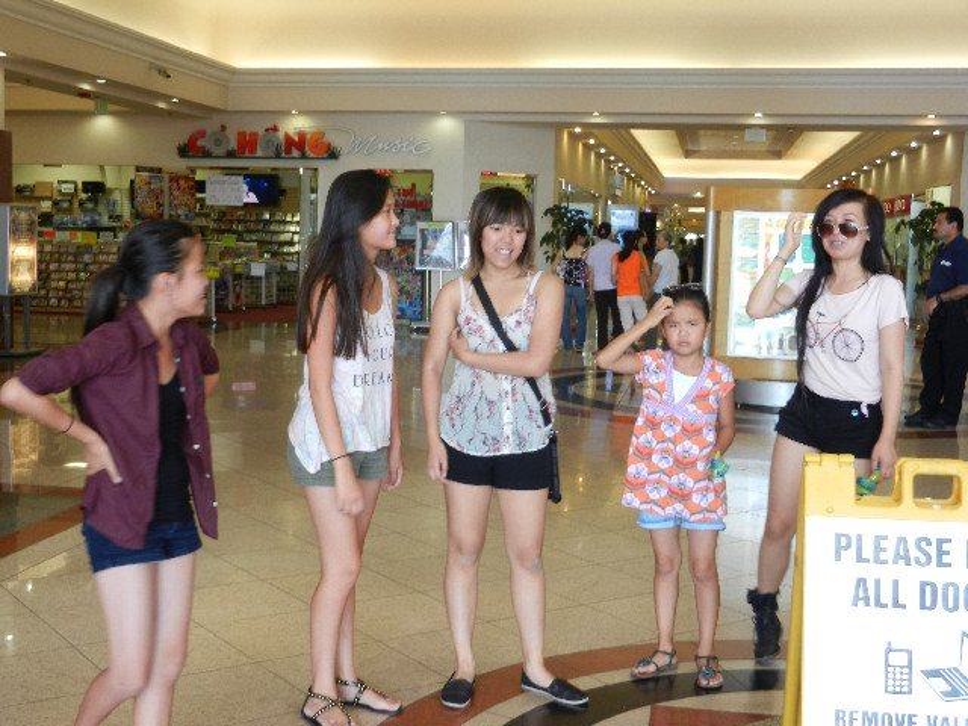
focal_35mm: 45
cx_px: 484
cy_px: 363
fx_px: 1258
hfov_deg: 42.1
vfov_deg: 32.2
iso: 220
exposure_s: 1/30
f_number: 4.2
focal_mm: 8.2
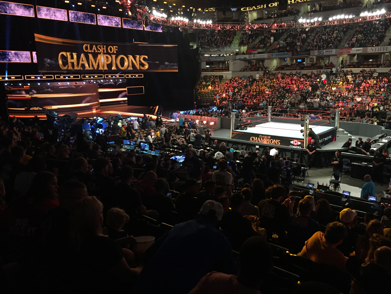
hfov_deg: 61.7
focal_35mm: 29
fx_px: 328
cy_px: 147
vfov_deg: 48.2
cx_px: 196
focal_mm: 4.15
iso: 160
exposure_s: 1/30
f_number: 2.2
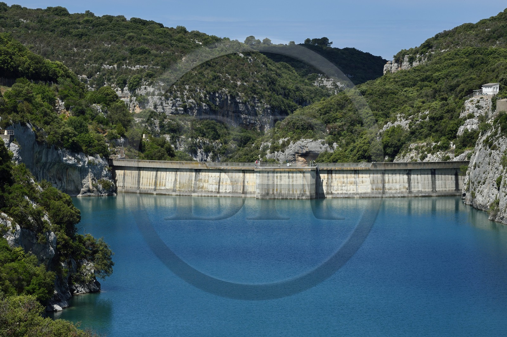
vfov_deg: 11.4
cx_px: 254
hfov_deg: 17.1
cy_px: 168
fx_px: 1689
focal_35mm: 120
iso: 200
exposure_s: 1/250
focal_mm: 120
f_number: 13
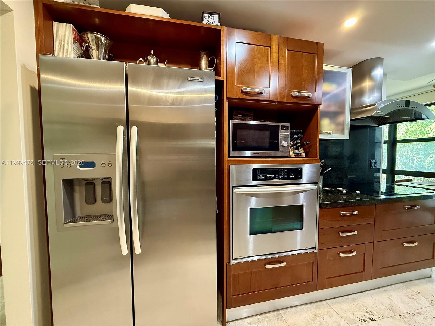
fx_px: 176
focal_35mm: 14
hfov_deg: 102.1
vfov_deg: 85.7
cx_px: 218
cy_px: 163
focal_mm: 2.22
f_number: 2.2
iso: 640
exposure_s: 1/60
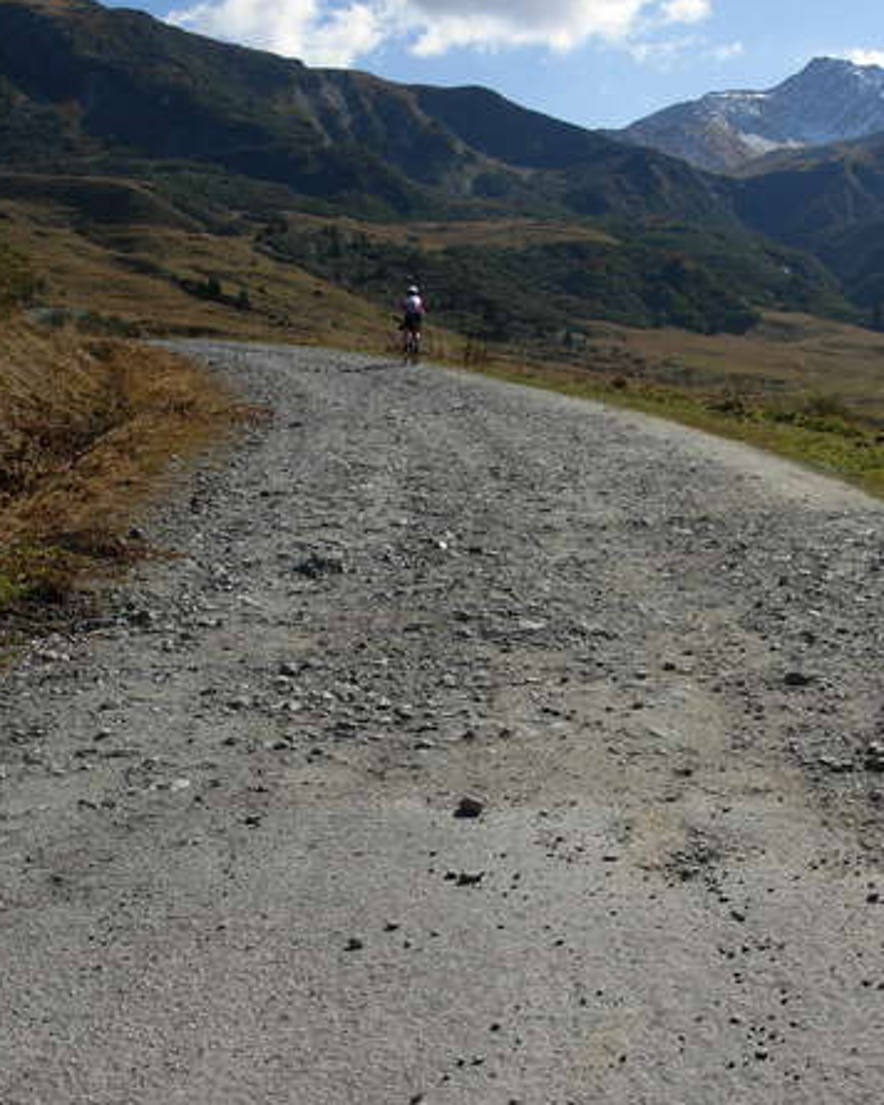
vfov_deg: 37.3
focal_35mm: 50
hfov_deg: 30.2
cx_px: 516
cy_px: 554
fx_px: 1635
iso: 79
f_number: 4.9
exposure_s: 1/912
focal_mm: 6.3
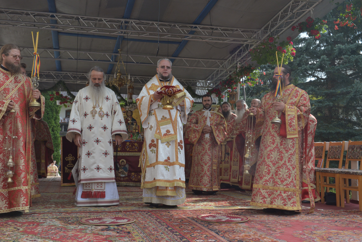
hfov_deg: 43.6
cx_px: 181
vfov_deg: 29.9
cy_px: 121
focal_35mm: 45
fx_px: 453
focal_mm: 45
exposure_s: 1/500
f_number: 11
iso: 1250
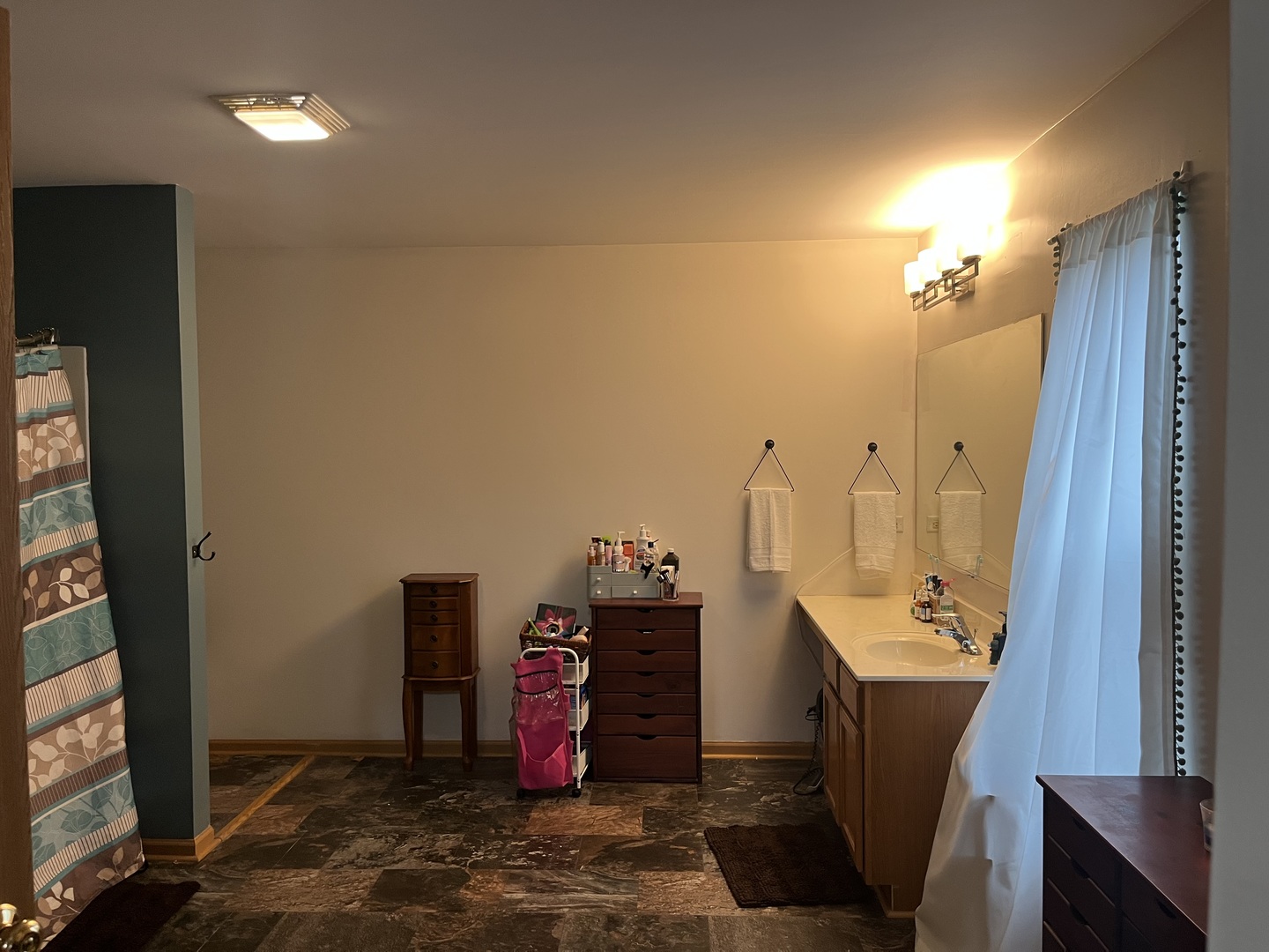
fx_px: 953
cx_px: 634
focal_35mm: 26
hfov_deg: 67.3
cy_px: 476
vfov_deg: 53.1
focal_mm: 5.1
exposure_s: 1/83
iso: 125
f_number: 1.6
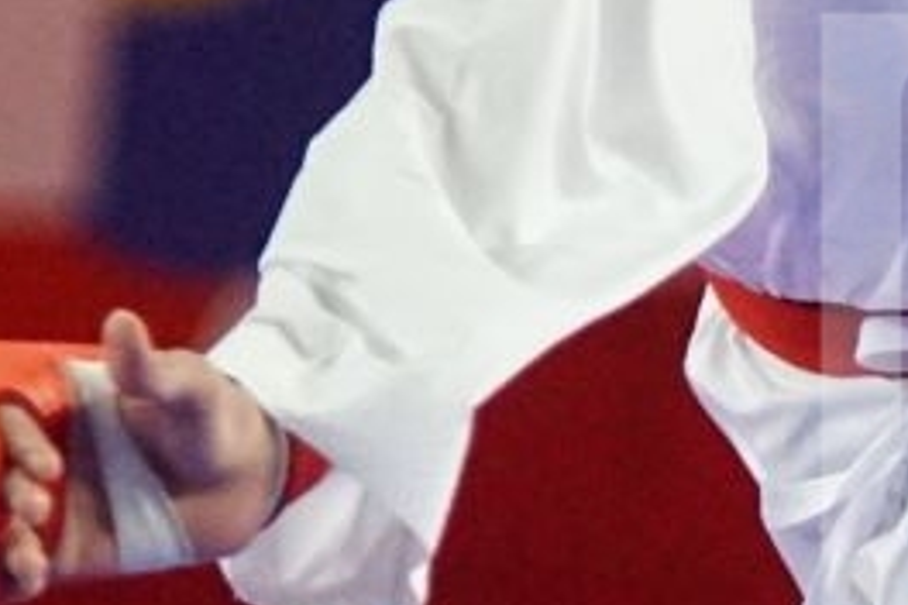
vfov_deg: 0.9
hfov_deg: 1.3
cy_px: 327
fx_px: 38764
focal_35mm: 1537
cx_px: 2308
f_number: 2.8
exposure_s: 1/2000
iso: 3200
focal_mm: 150
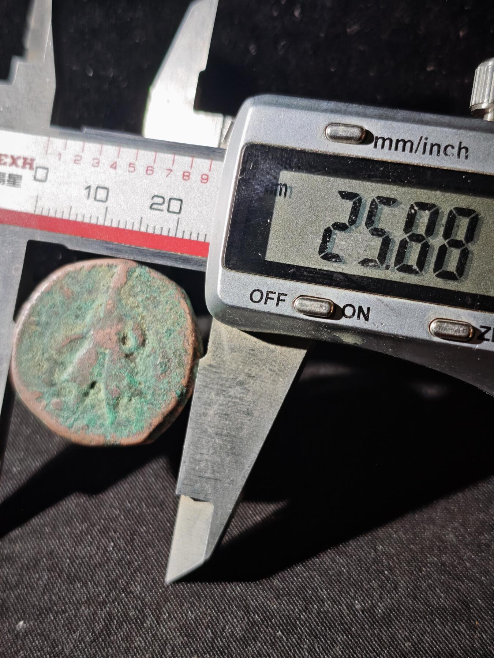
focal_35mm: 50
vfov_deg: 38.2
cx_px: 247
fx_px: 951
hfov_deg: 29.1
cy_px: 329
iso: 80
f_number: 1.63
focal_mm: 5.85
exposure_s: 1/97
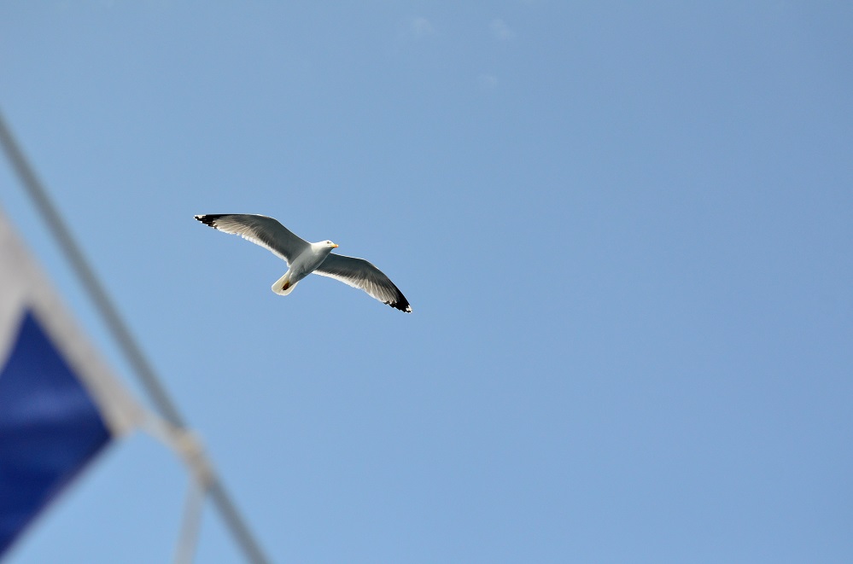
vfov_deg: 13.0
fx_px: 2482
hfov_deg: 19.5
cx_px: 426
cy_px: 282
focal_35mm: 105
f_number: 5
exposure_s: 1/4000
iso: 800
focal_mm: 70
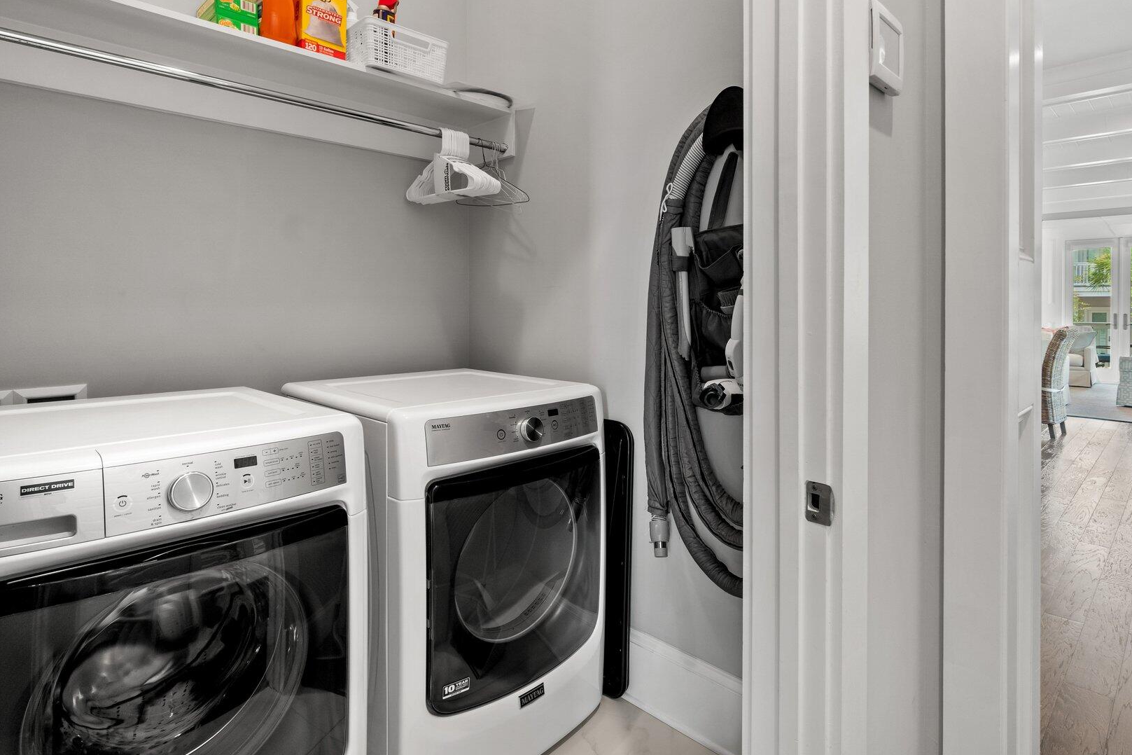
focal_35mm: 19
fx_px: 597
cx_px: 582
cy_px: 297
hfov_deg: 86.9
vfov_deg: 63.9
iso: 400
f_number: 8
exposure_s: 1/1.25
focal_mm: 10
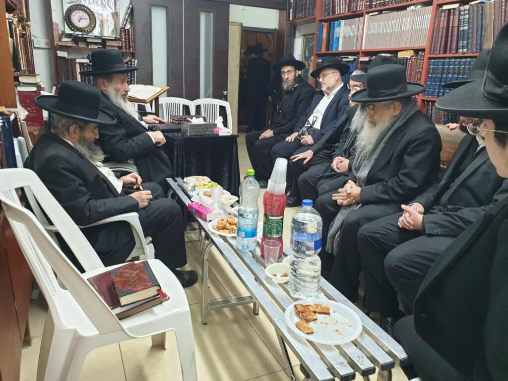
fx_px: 382
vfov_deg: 53.1
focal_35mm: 26
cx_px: 254
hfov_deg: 67.3
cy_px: 190
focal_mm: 4.3
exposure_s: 1/50
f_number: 2.4
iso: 250
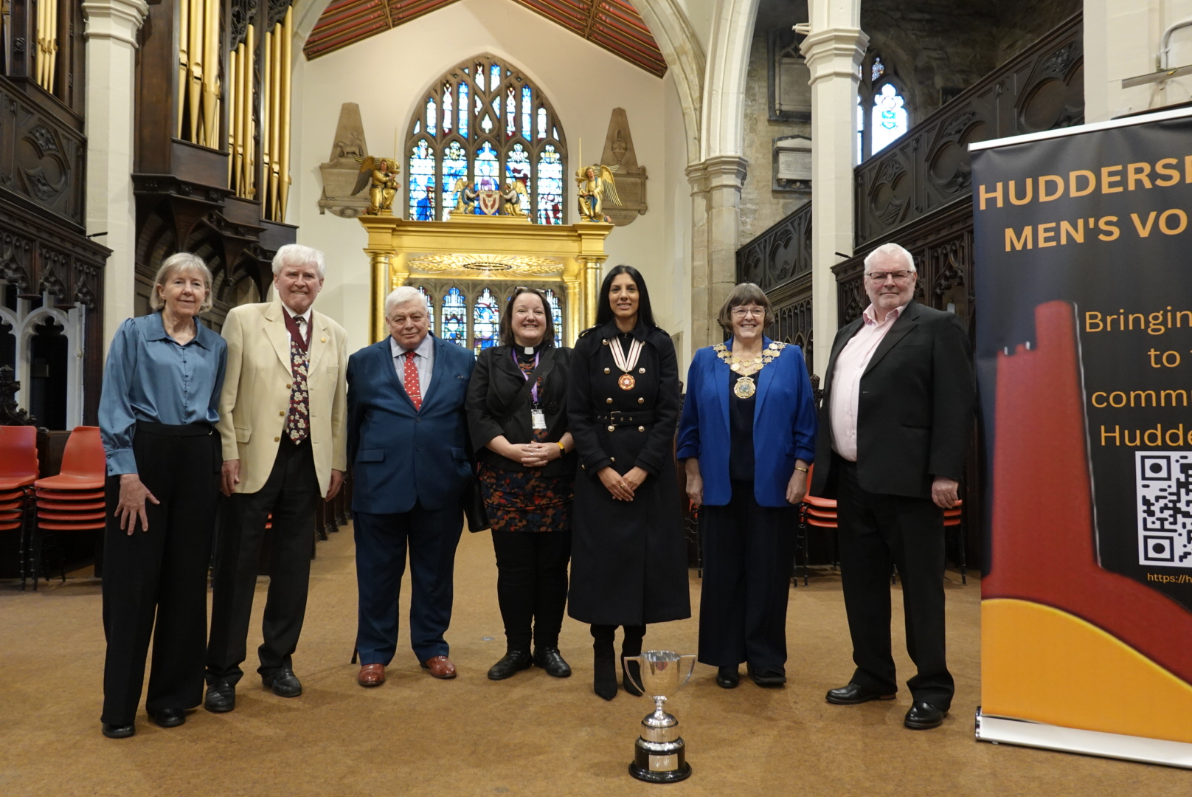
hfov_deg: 69.4
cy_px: 398
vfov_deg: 49.6
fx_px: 861
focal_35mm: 26
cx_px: 596
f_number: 3.2
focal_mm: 9.75
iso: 800
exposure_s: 1/20
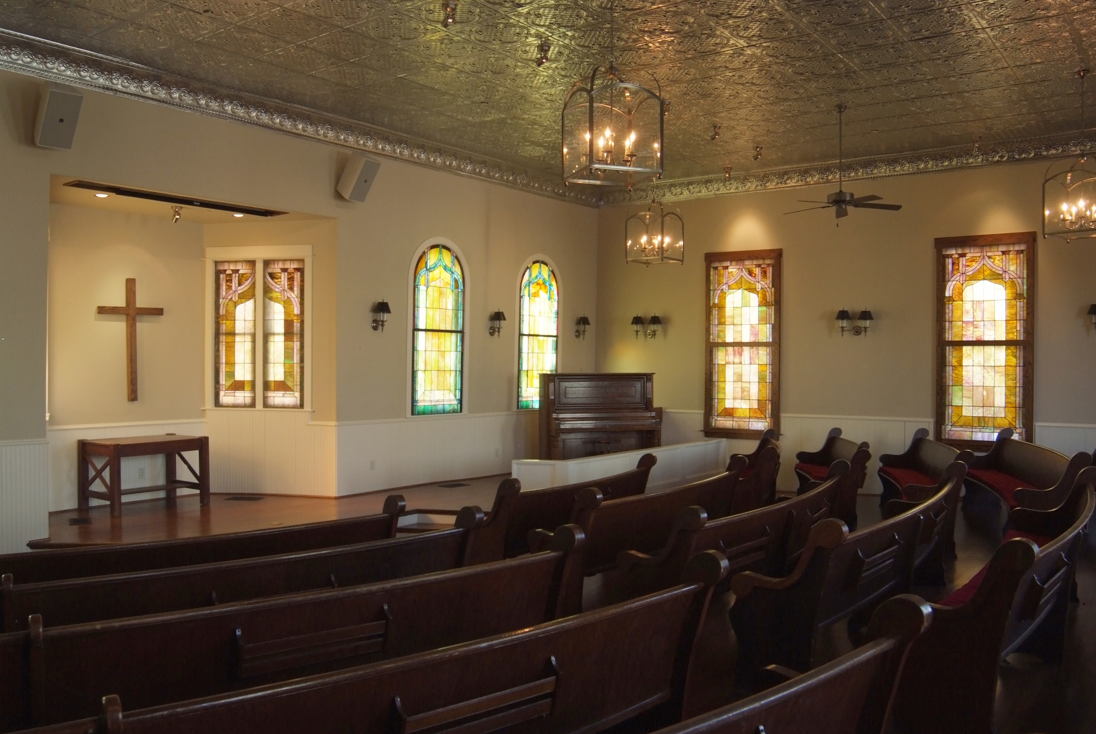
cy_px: 367
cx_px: 548
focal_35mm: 30
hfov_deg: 61.9
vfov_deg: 43.7
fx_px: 914
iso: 800
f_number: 8
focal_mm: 20
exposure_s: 1/60
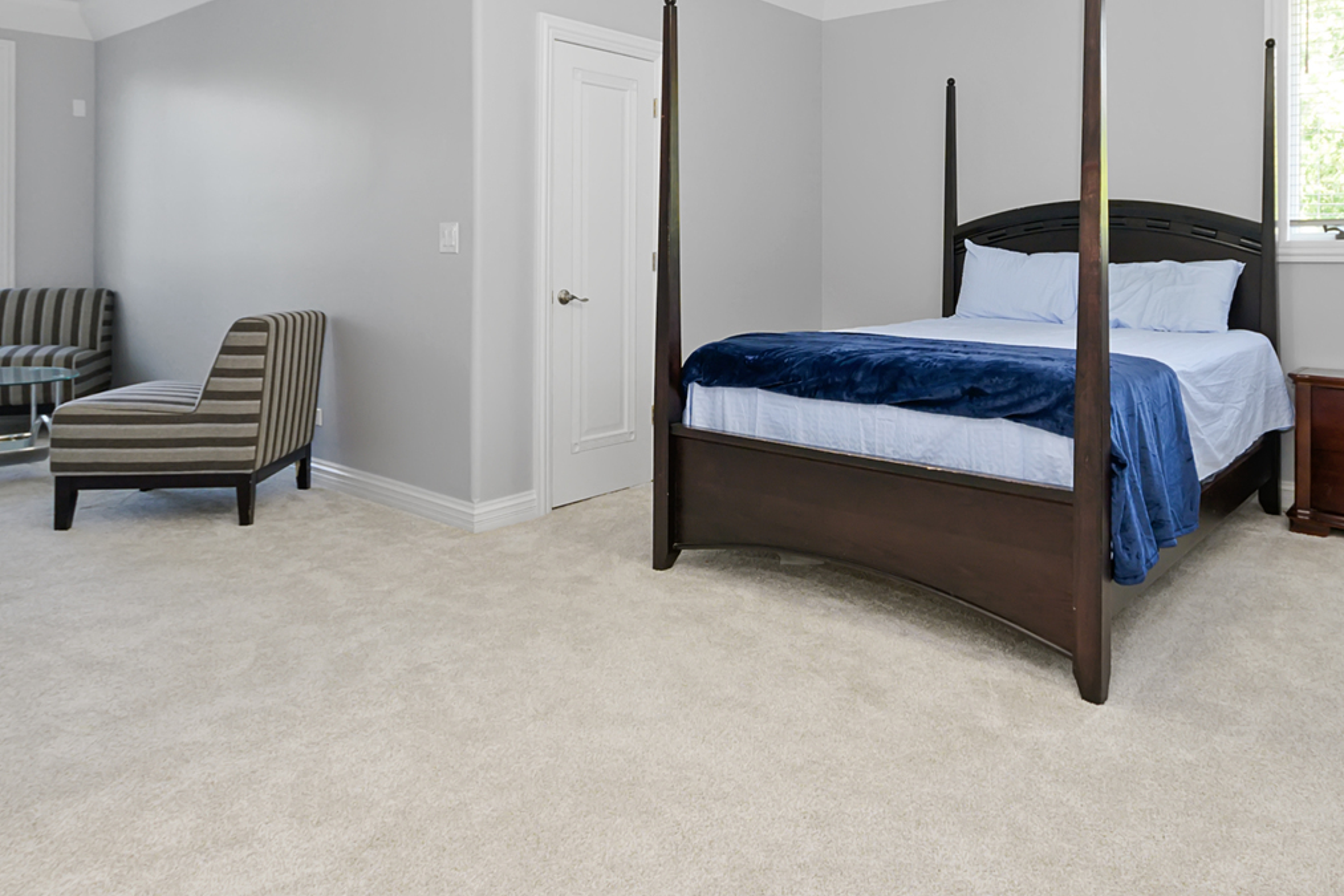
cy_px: 235
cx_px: 764
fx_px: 896
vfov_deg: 51.1
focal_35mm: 24
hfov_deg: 73.4
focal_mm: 10
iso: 250
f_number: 7.1
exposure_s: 1/15
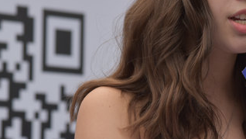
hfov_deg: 6.9
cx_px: 203
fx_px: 2029
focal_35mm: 311
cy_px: 97
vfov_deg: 3.9
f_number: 5.6
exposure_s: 1/500
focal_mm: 105
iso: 200
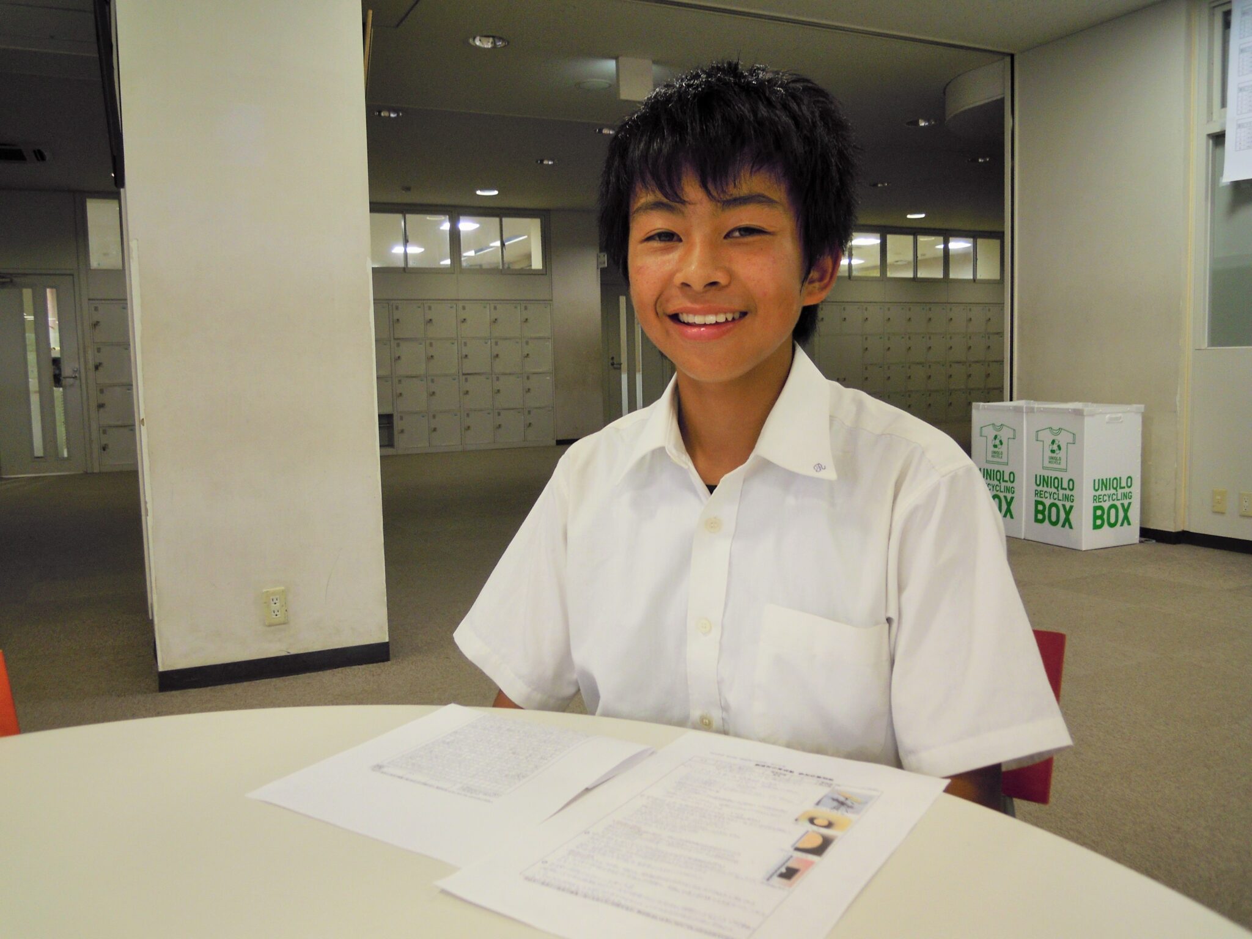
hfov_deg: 63.4
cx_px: 626
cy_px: 470
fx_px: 1013
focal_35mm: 28
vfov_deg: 49.7
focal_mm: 5
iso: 125
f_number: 2.7
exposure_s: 1/30
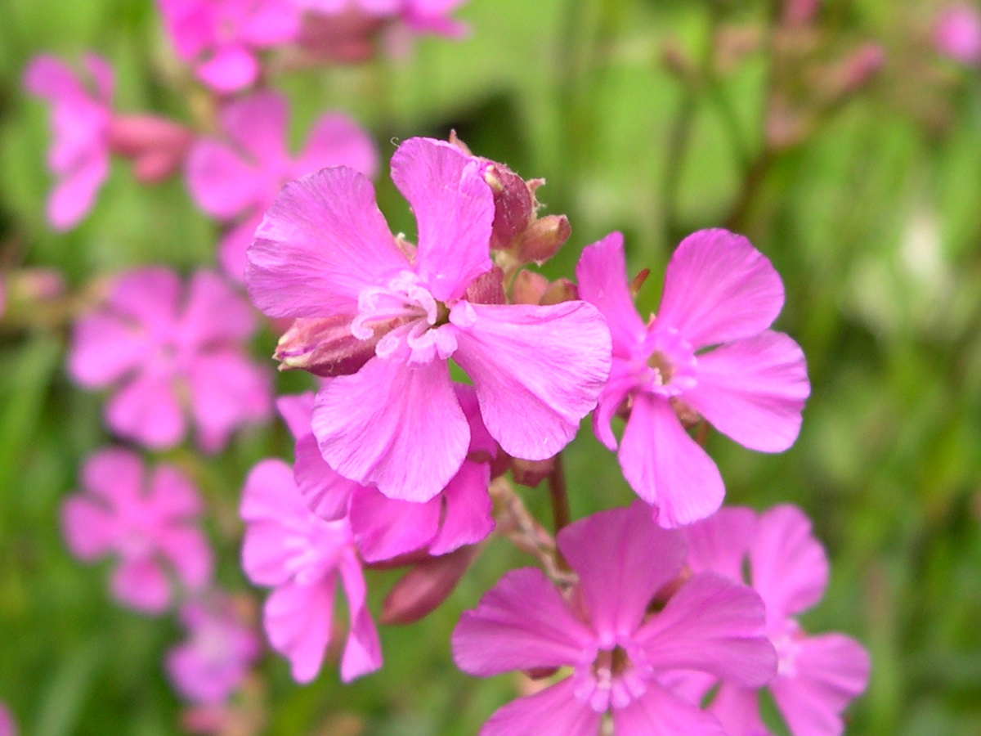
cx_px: 490
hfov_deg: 49.0
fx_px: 1077
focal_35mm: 38
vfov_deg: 37.7
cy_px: 368
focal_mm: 8
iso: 100
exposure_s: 1/246
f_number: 2.8
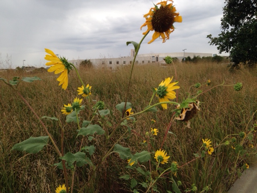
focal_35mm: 33
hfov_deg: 55.4
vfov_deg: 42.9
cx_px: 128
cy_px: 96
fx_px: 245
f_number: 2.4
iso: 50
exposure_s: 1/542
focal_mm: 4.12
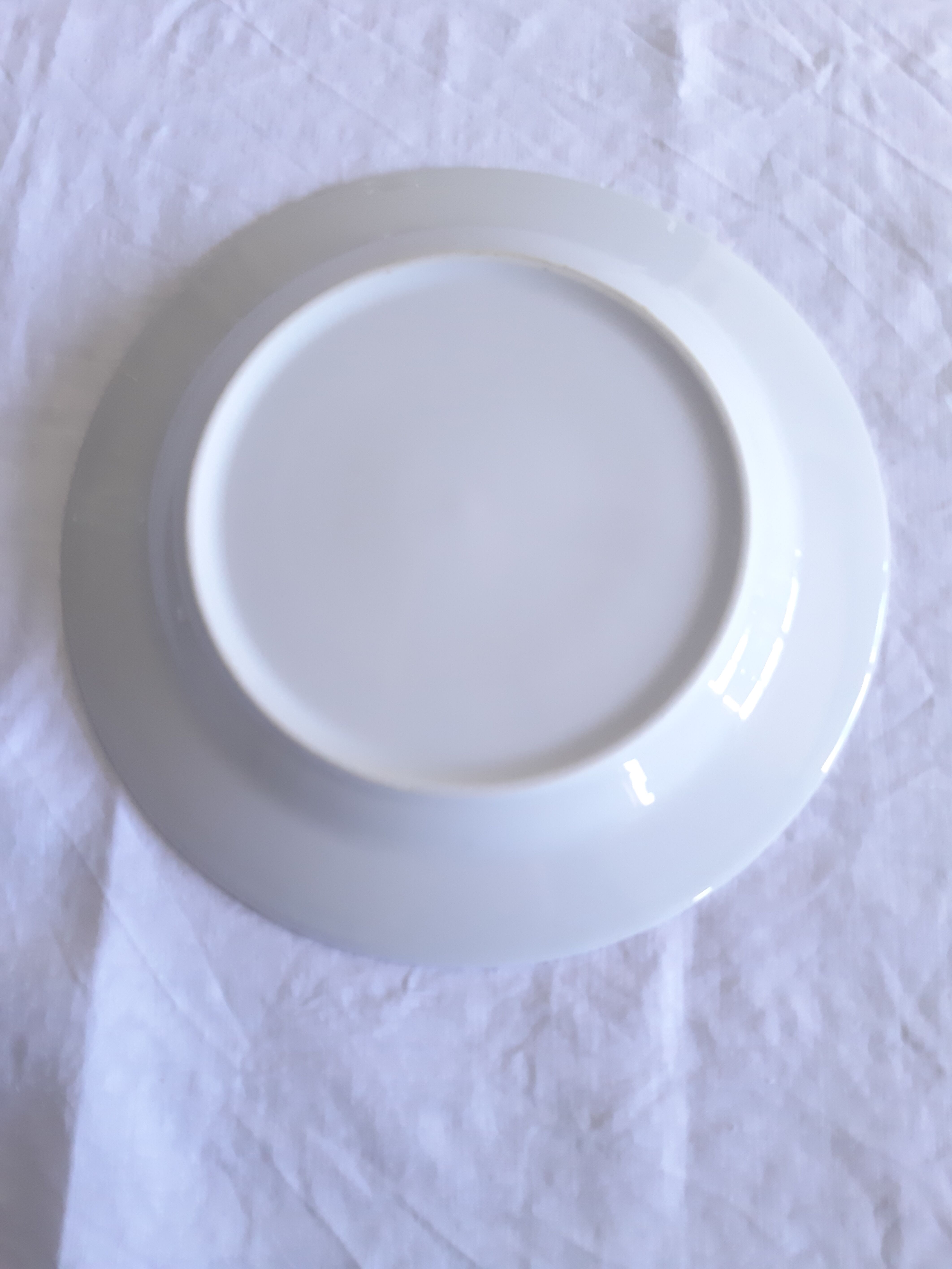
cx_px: 476
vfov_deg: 65.3
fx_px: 990
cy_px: 634
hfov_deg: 51.4
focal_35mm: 27
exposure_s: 1/50
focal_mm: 3.93
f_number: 1.7
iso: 200
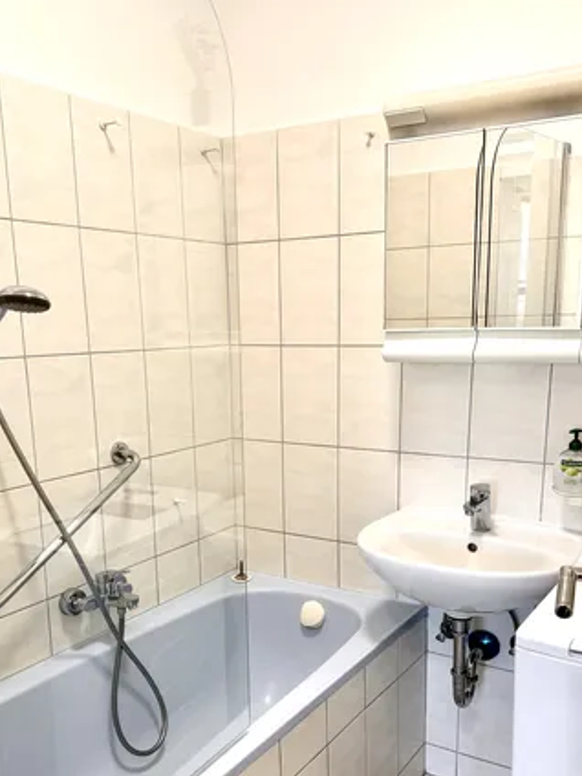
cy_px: 505
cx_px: 280
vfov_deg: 53.1
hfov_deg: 41.8
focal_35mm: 34
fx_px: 762
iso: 80
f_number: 1.78
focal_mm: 6.76
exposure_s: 1/100
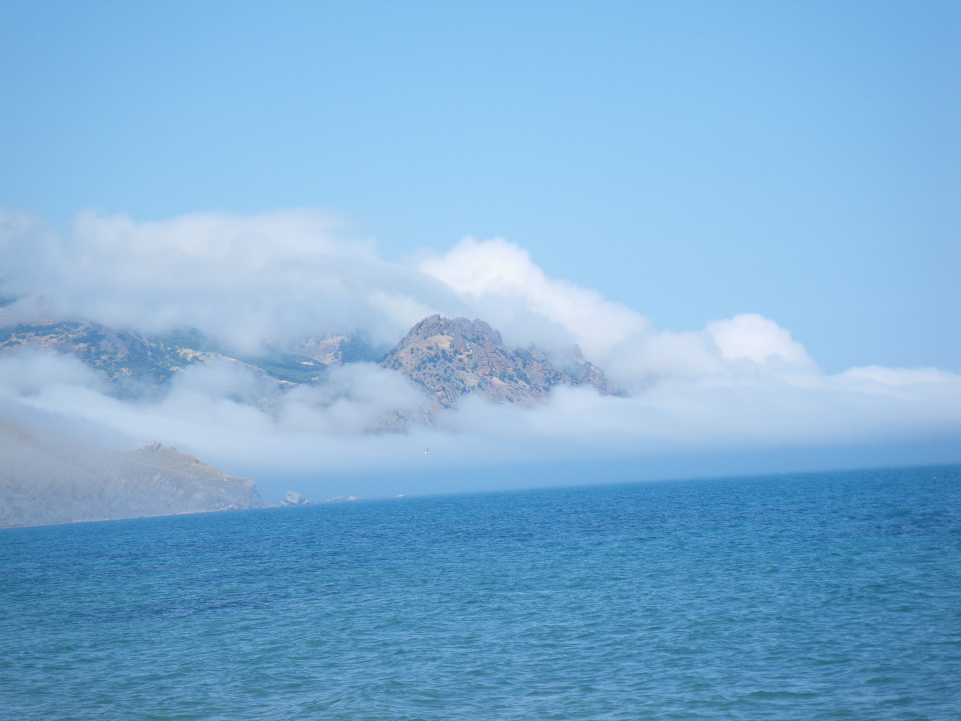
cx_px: 480
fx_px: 3193
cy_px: 360
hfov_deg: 17.1
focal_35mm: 115
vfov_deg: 12.9
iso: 50
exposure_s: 1/250
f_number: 5.2
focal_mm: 20.6
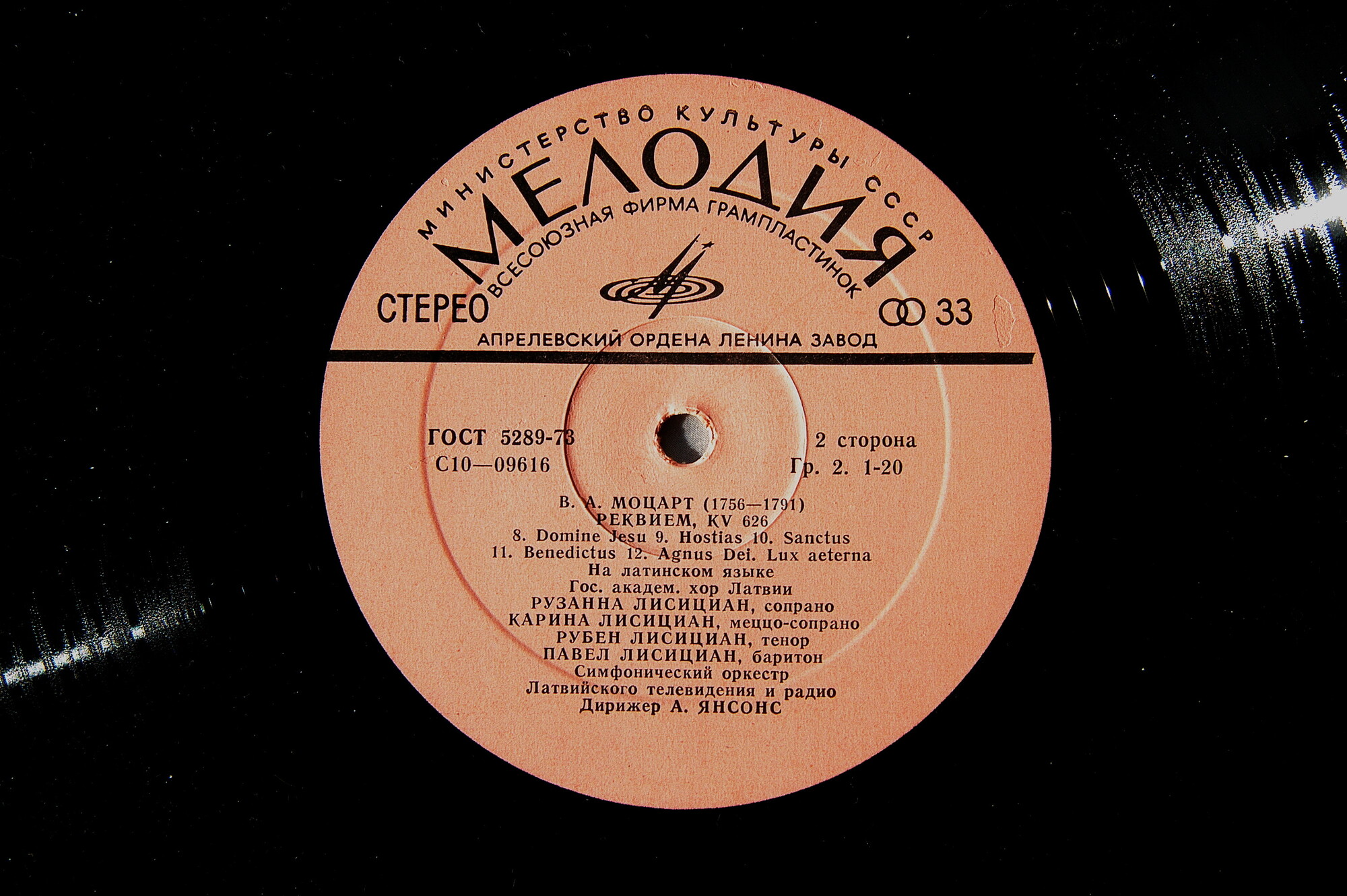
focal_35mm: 52
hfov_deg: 37.9
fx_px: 1963
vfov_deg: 25.7
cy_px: 448
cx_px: 674
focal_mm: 35
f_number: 7.1
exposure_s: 1/200
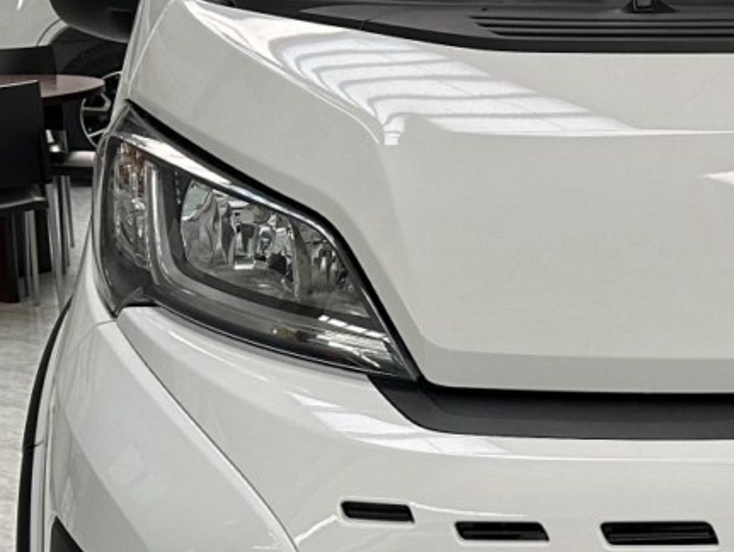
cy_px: 145
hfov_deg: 20.6
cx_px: 863
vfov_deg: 16.5
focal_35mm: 89
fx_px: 1889
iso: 200
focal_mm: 6.86
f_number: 1.78
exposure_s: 1/121
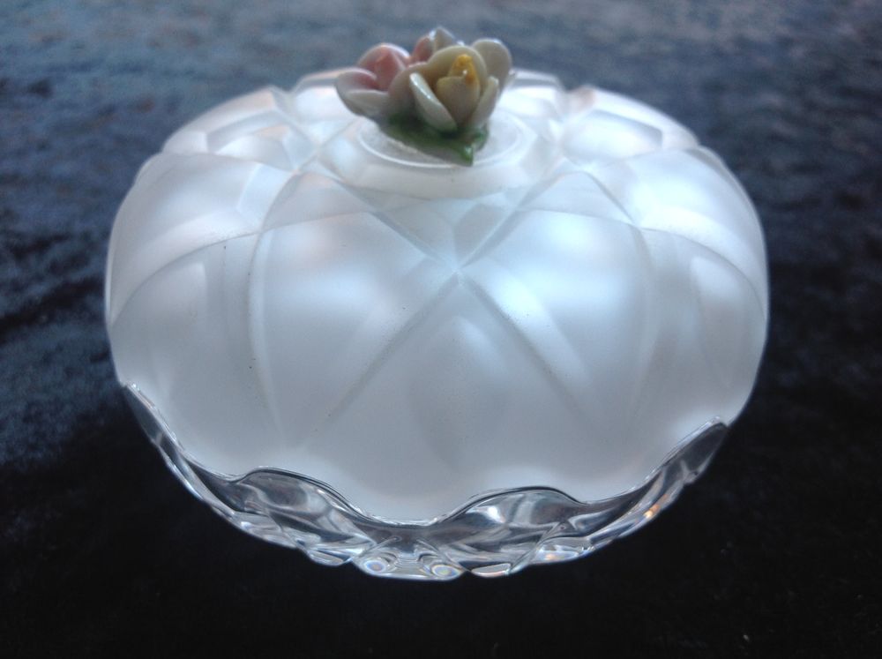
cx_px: 441
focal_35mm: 35
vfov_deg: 40.6
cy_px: 330
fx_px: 891
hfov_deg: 52.7
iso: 64
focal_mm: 4.28
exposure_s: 1/40
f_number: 2.4
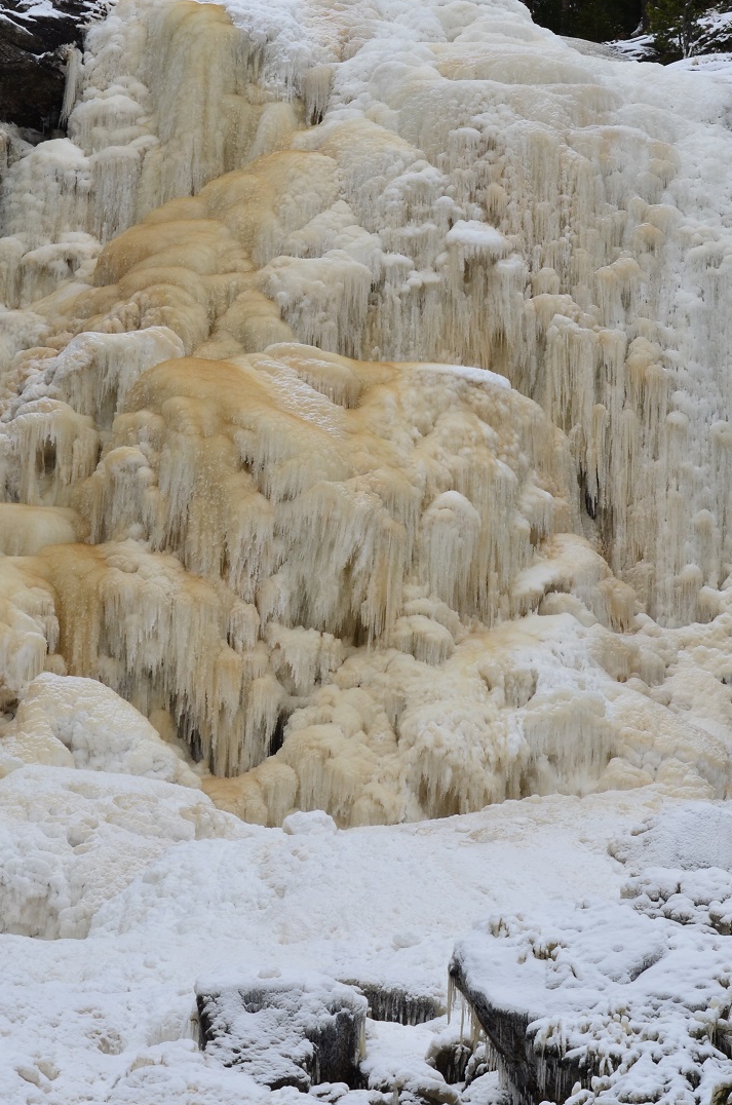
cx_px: 359
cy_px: 421
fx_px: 5053
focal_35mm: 165
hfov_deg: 8.3
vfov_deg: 12.5
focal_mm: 80
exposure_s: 1/60
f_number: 10
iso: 280
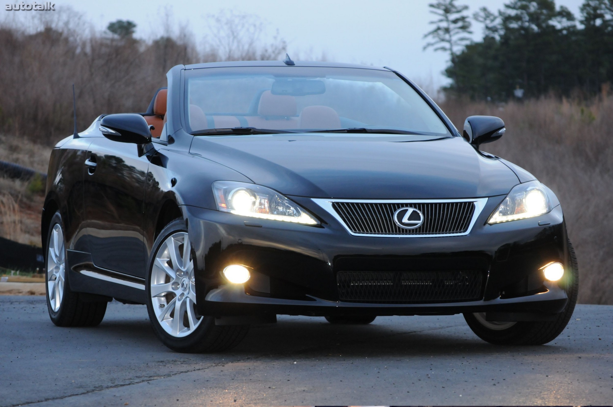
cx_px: 306
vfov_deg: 8.3
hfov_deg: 12.5
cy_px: 204
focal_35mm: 165
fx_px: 2806
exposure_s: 1/80
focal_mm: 110
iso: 1000
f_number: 8
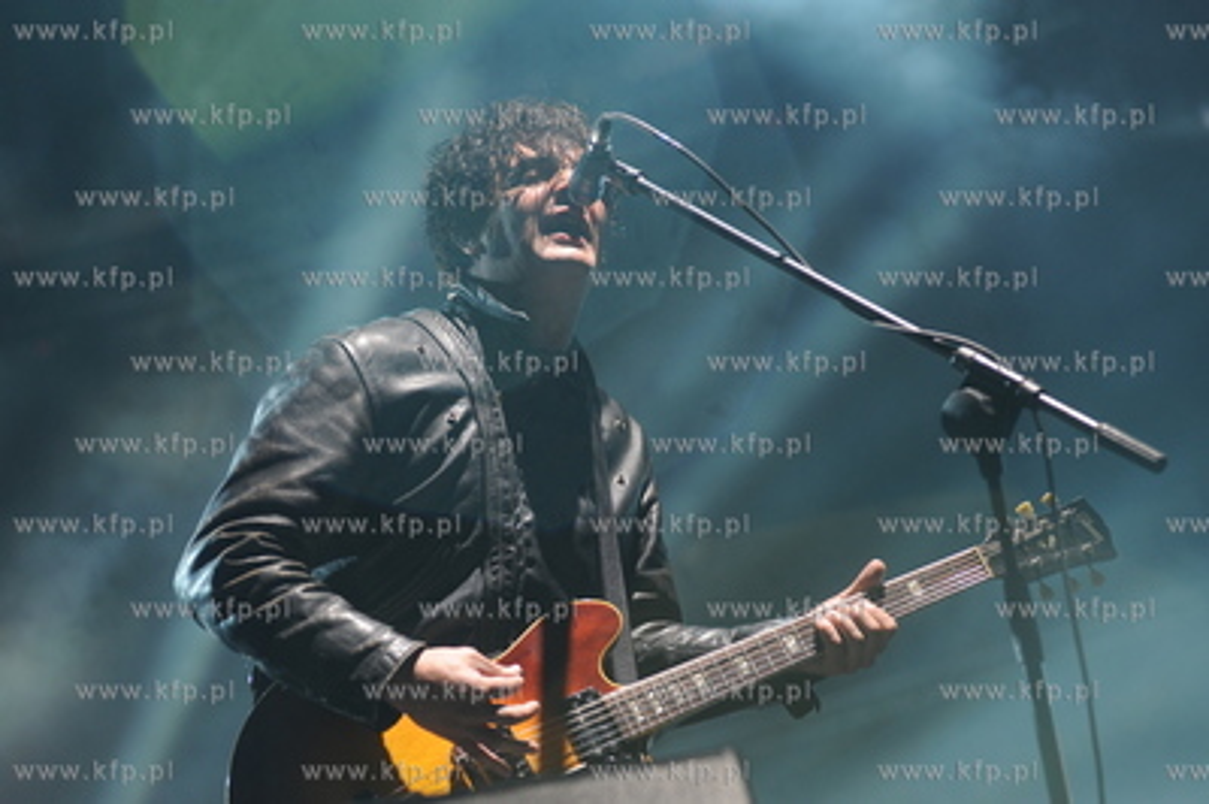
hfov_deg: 16.4
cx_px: 604
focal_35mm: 125
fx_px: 4194
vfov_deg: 10.9
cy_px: 402
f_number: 4
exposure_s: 1/200
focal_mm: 125
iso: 800
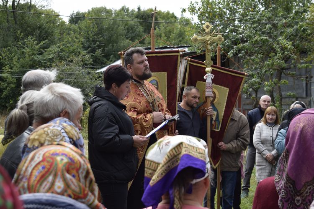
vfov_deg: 16.6
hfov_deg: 24.6
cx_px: 157
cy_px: 104
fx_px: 720
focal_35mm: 82
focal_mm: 55
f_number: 8
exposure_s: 1/250
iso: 250
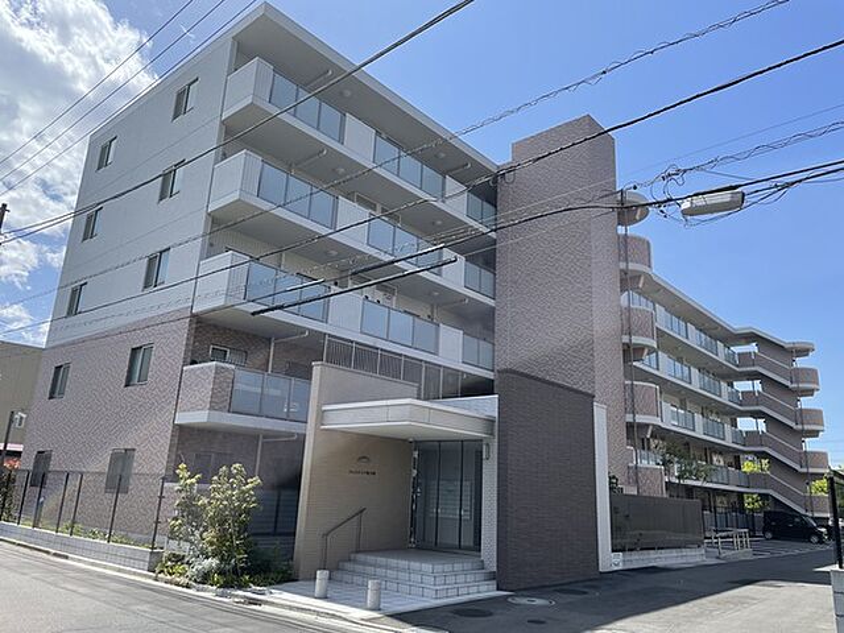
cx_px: 422
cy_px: 316
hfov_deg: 67.3
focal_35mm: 26
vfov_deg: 53.1
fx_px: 634
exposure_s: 1/2451
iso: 32
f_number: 1.6
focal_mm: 4.2
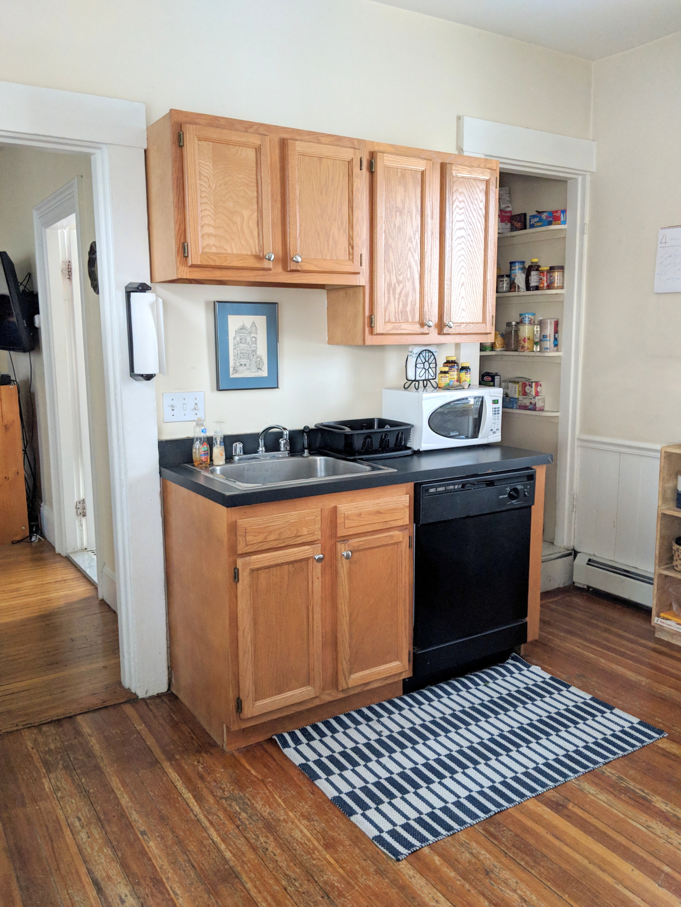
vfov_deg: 65.3
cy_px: 454
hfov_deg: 51.4
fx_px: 708
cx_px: 340
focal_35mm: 27
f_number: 1.8
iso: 400
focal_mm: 4.44
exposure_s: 1/60
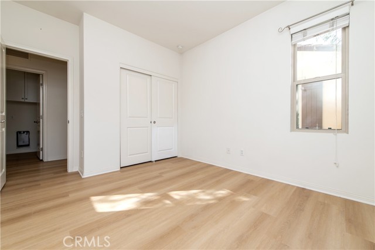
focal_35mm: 14
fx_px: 146
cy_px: 125
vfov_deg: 81.1
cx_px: 188
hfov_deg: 104.3
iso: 200
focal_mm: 14
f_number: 5.6
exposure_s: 1/125
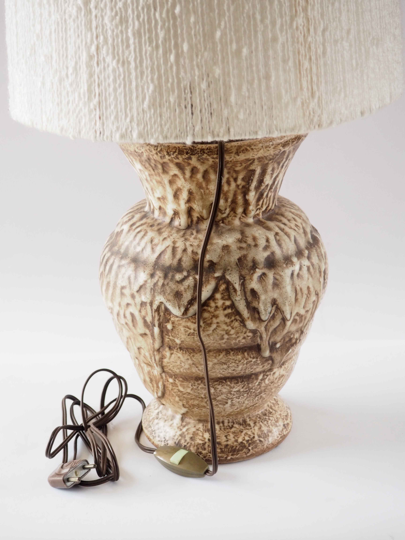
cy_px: 270
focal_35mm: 74
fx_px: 1154
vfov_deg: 26.3
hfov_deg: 19.9
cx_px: 202
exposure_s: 1/50
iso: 1600
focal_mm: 37
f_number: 5.3
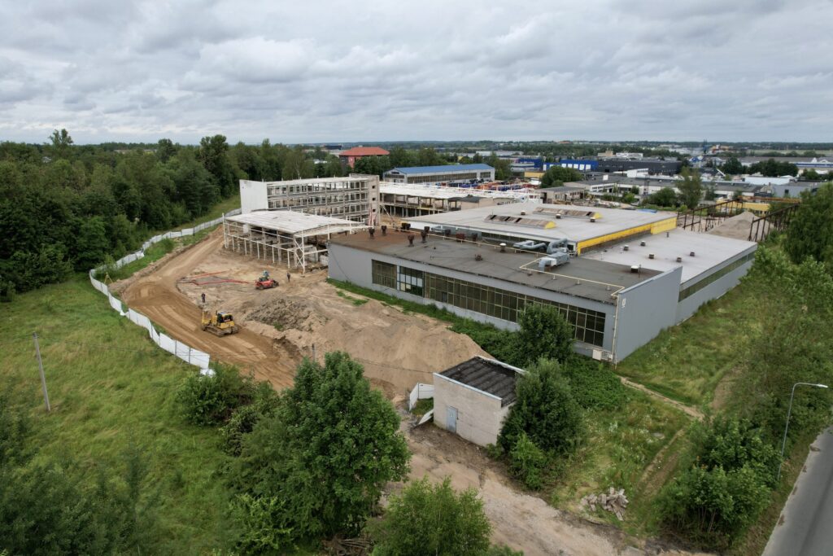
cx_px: 416
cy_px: 278
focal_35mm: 22
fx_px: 509
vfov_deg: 57.2
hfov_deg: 78.6
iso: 100
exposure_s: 1/1250
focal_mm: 8.38
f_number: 2.8
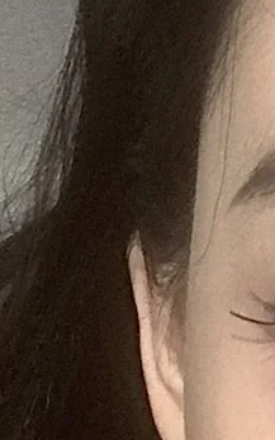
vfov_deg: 28.8
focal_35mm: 70
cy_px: 98
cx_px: 323
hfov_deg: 17.8
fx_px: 839
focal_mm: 2.87
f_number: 2.2
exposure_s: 1/60
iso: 125
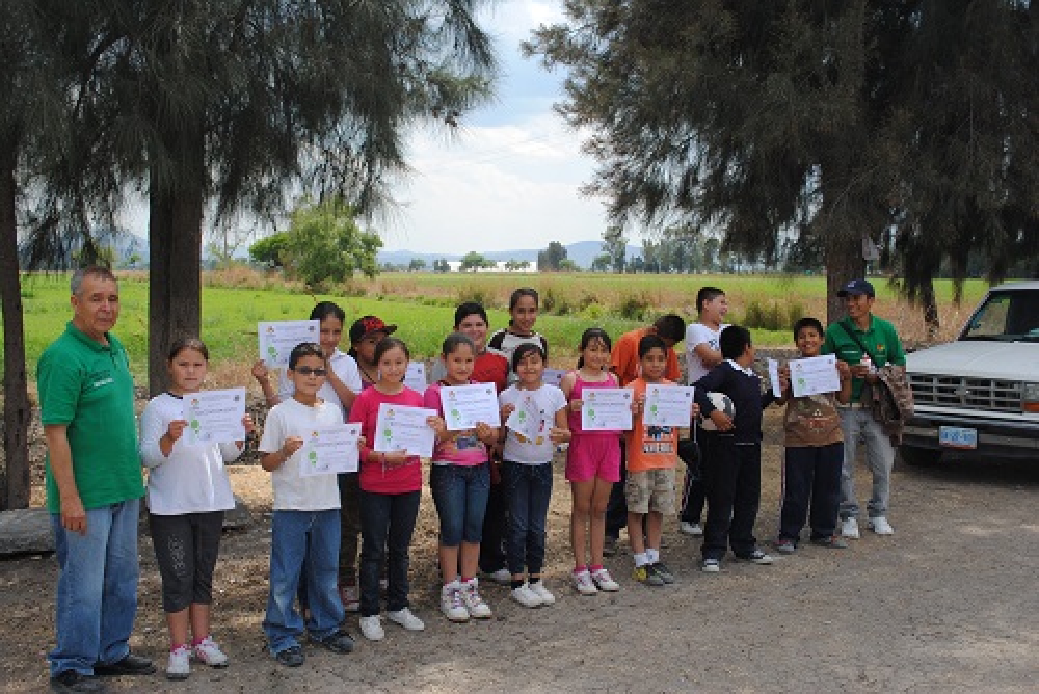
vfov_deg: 34.3
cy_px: 347
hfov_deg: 49.5
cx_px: 520
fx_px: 1126
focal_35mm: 39
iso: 100
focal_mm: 26
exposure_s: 1/200
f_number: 7.1
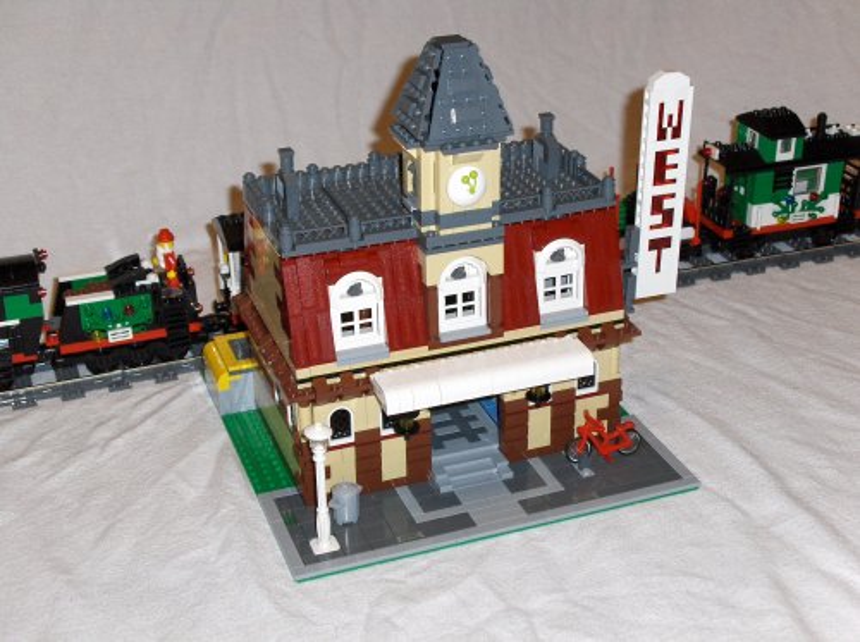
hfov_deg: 41.3
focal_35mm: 46
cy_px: 321
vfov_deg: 31.4
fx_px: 1141
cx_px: 430
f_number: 3.2
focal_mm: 9.5
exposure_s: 1/60
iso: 50
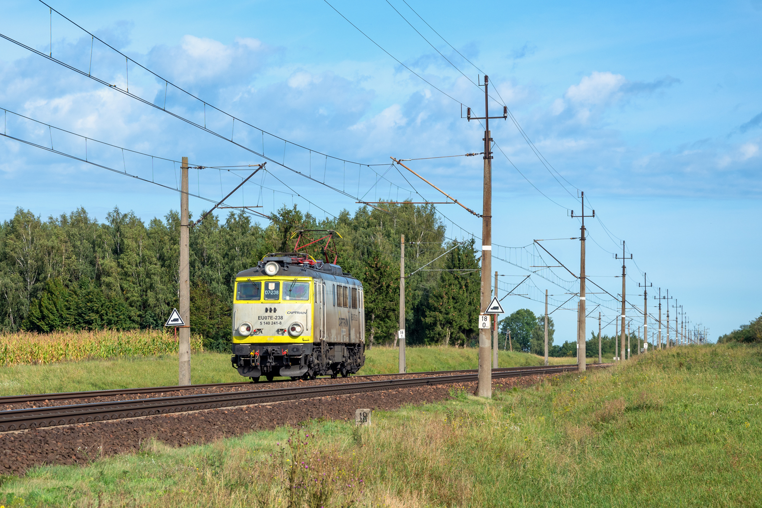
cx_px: 381
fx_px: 2223
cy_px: 254
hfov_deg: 19.5
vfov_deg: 13.0
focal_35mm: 105
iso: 125
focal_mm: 70
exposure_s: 1/640
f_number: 9
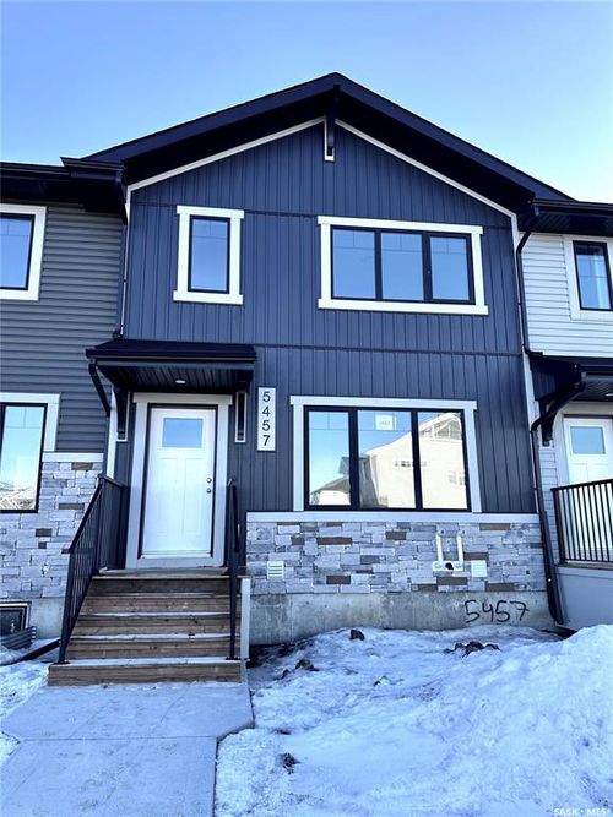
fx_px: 567
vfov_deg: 71.6
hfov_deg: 56.8
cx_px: 306
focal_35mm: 24
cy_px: 408
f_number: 1.78
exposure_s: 1/615
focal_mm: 6.86
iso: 80
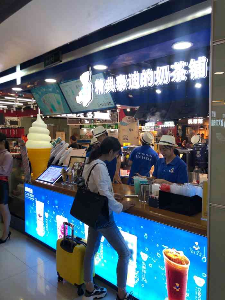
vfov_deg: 63.4
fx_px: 243
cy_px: 150
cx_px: 112
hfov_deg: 49.8
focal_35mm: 28
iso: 25
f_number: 1.8
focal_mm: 3.99
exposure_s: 1/50
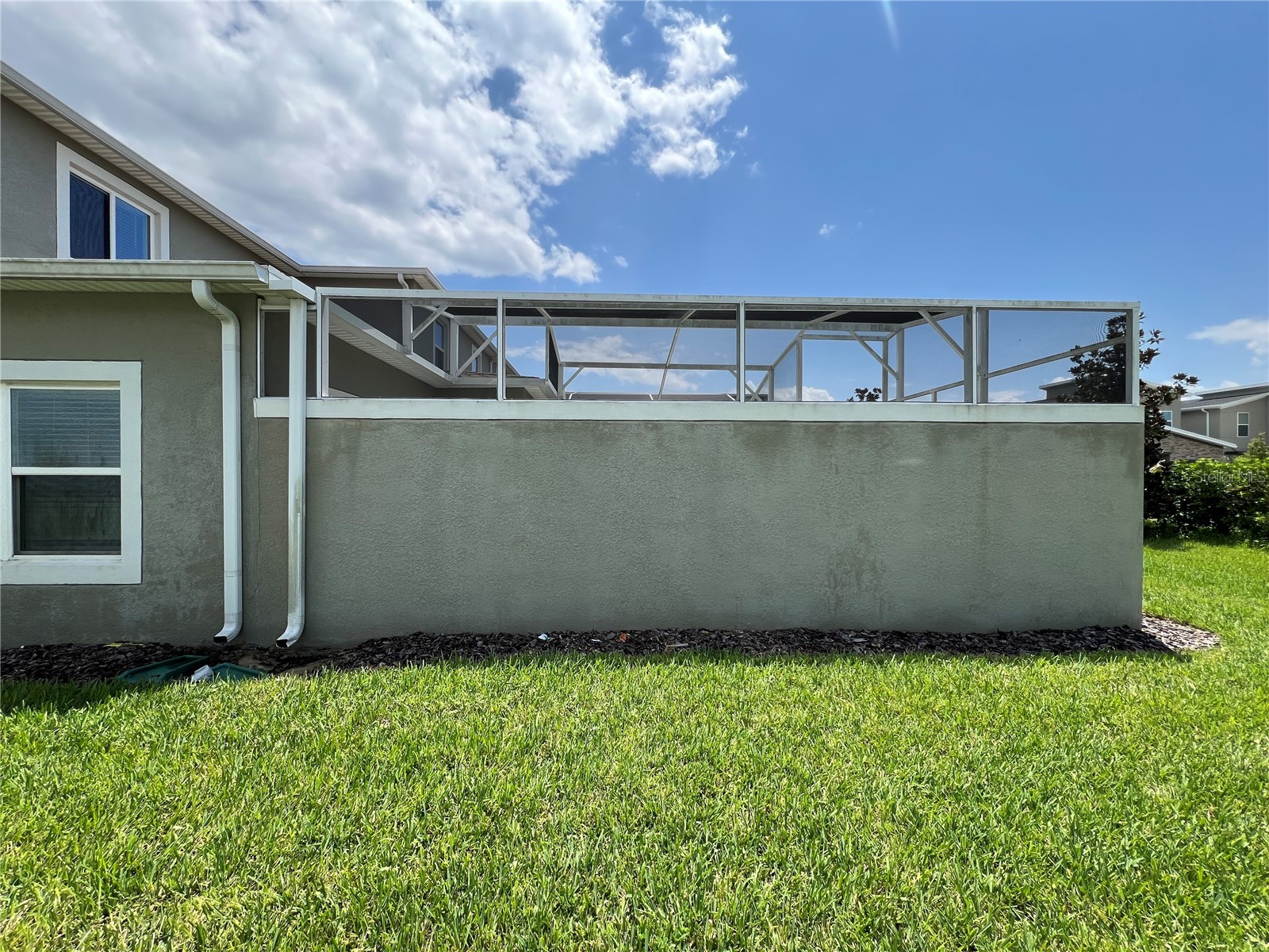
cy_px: 476
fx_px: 477
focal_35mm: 13
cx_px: 634
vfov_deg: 89.9
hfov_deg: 106.2
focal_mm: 1.57
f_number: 1.8
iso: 32
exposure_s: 1/1033
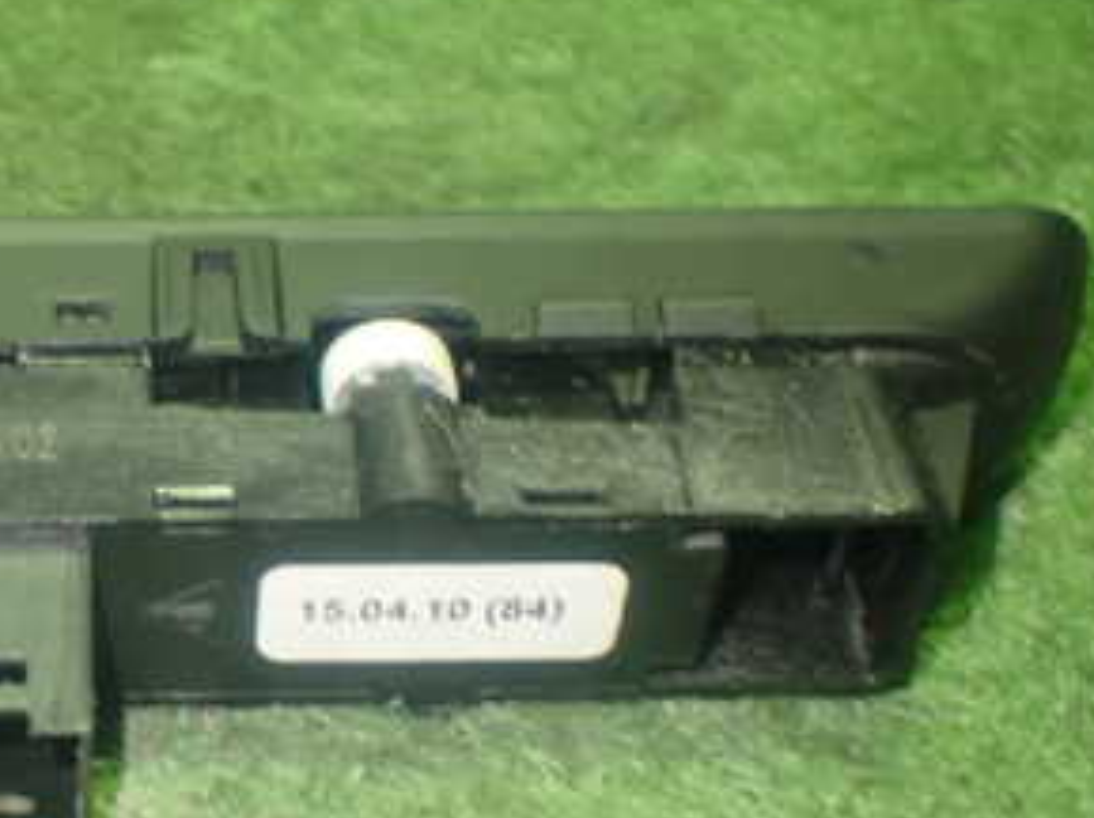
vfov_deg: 18.6
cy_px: 523
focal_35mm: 79
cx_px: 42
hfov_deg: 23.8
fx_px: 2494
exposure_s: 1/30
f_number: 2.7
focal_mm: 6.83
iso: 800
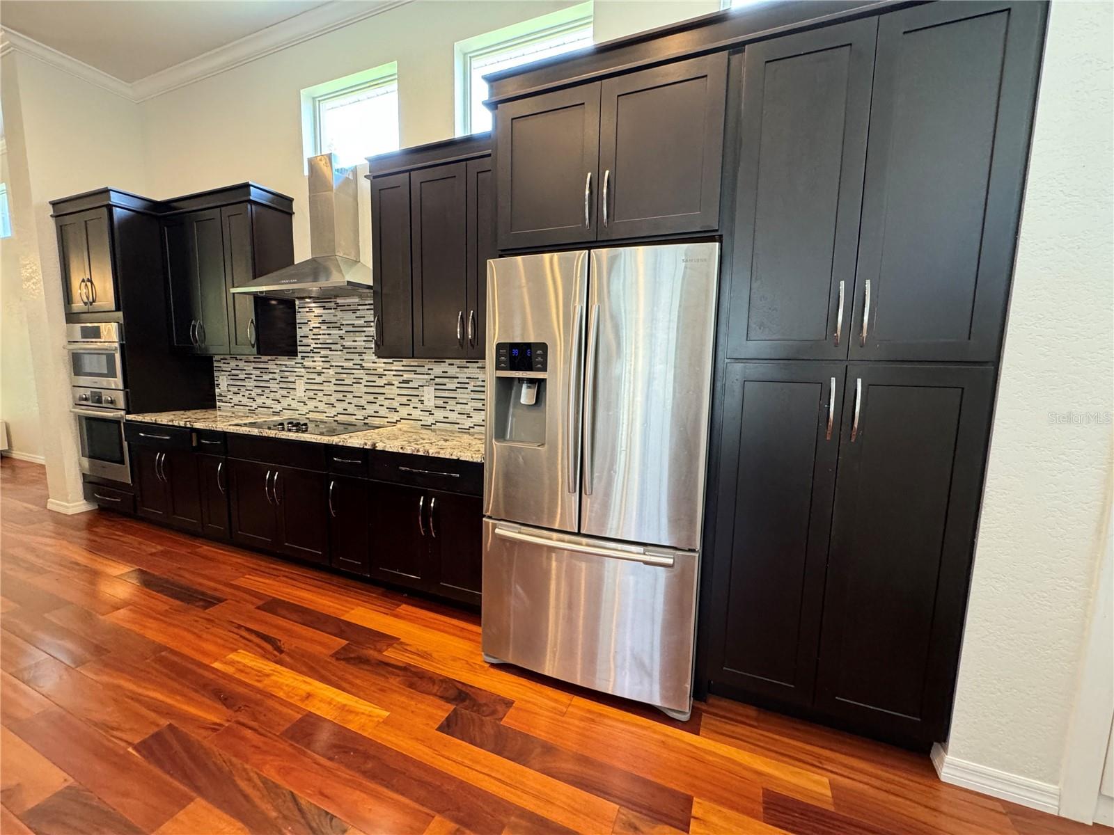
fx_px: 451
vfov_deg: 85.7
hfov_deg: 102.1
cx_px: 557
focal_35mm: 14
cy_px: 418
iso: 320
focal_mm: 2.22
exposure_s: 1/60
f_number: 2.2
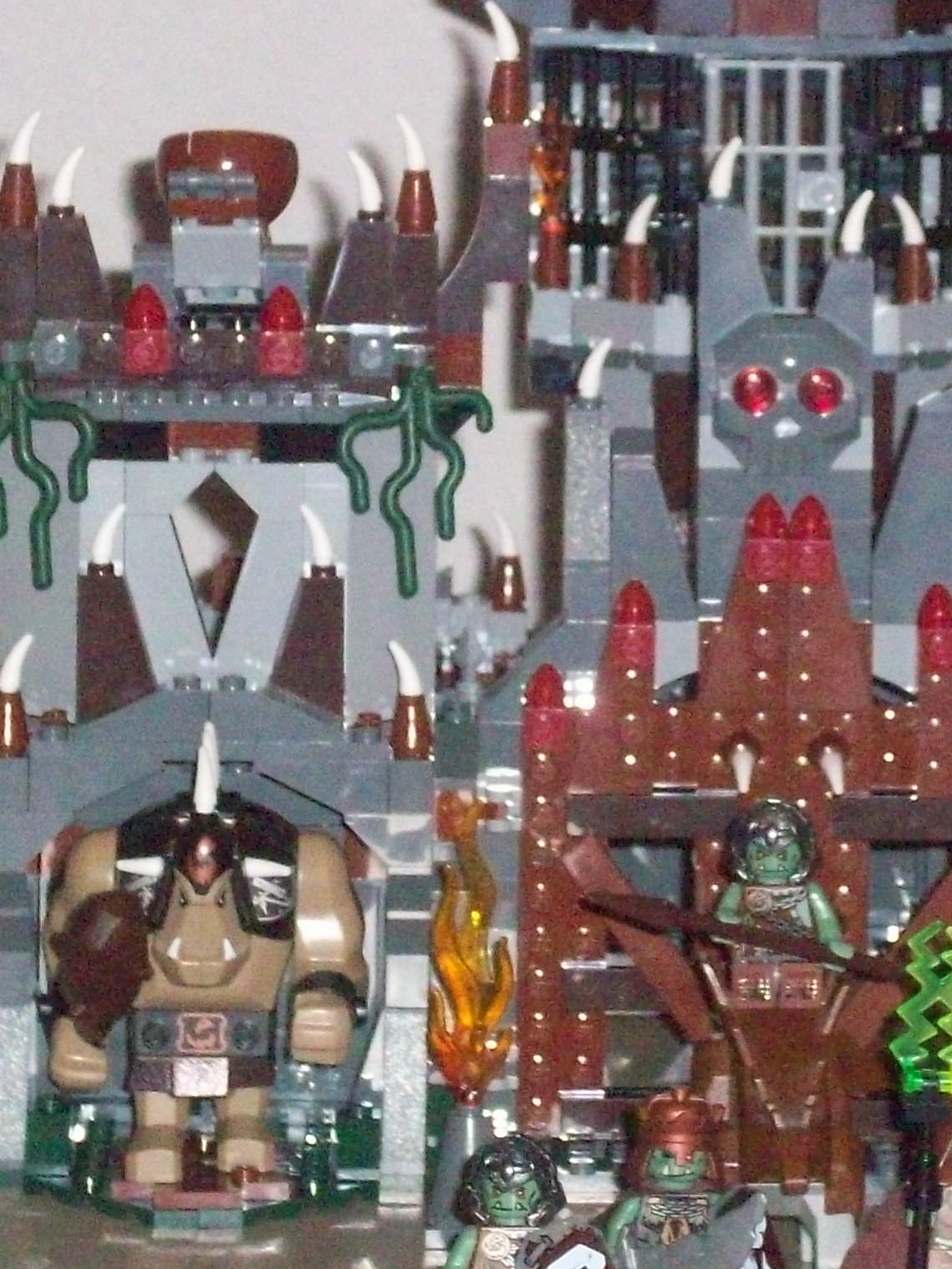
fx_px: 8835
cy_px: 407
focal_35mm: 241
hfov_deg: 6.2
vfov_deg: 8.2
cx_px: 669
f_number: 5.2
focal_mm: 18.6
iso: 400
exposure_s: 1/257
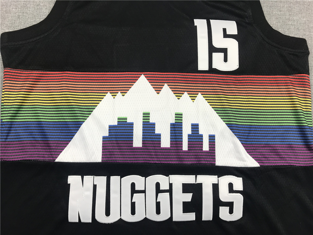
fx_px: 253
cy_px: 118
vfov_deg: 49.8
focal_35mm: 28
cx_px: 156
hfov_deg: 63.4
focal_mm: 3.99
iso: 40
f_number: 1.8
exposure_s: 1/100
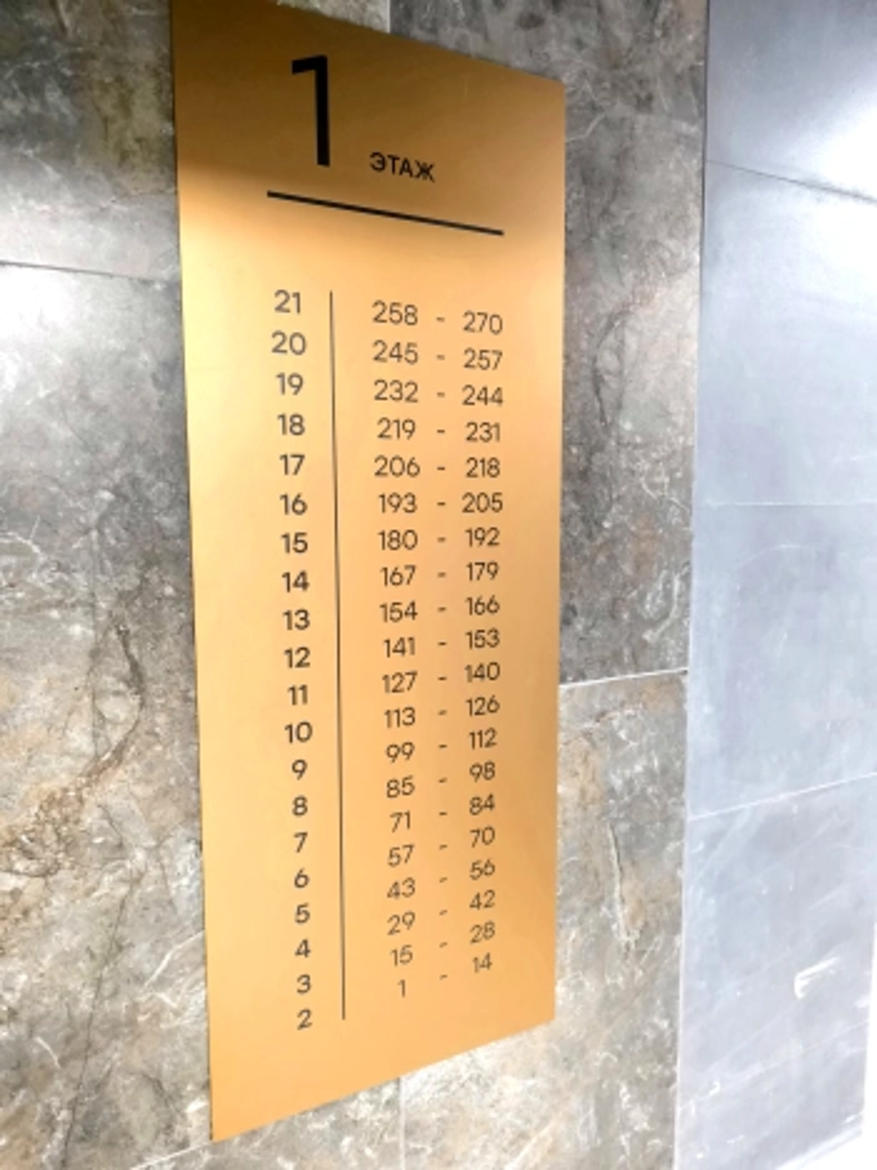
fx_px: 777
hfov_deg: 58.9
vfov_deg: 73.9
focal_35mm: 23
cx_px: 438
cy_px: 585
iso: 2500
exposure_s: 1/25
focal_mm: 6.14
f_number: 1.65
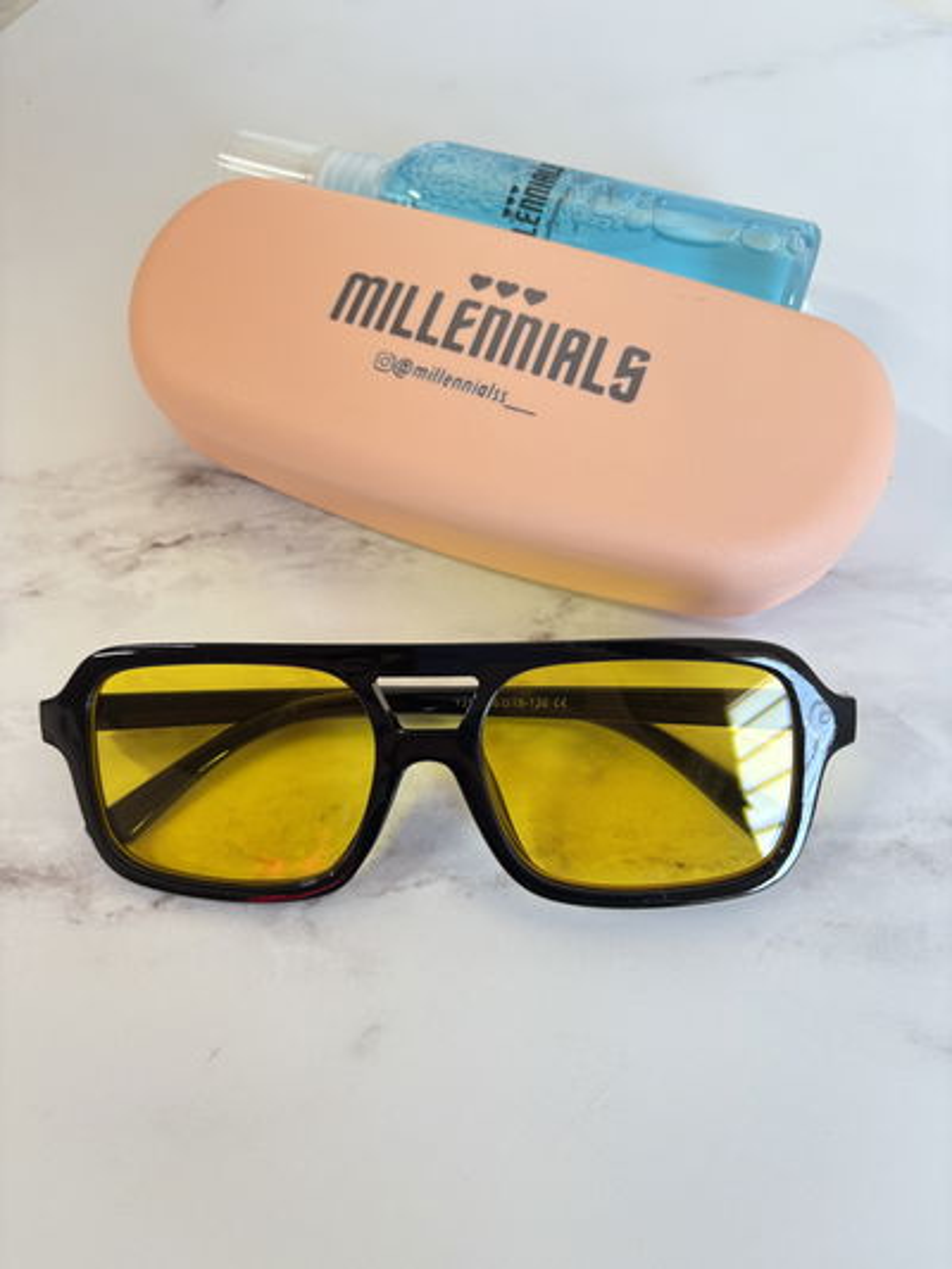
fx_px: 953
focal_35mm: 26
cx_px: 476
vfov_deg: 67.3
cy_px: 634
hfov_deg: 53.1
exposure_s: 1/50
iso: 100
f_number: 1.6
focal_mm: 5.96
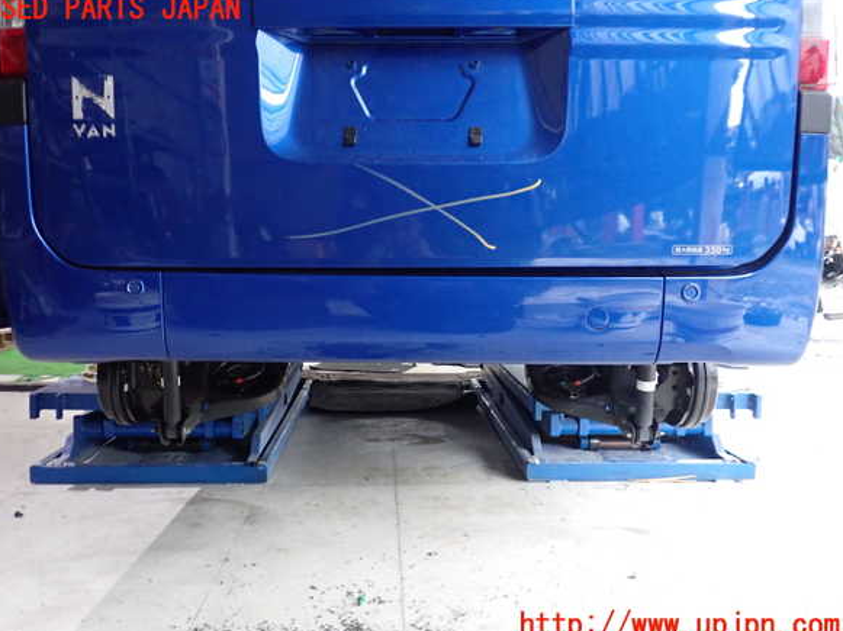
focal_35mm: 31
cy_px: 318
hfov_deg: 58.4
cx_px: 412
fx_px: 754
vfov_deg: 45.4
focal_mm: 5.4
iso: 800
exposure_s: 1/25
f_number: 2.3
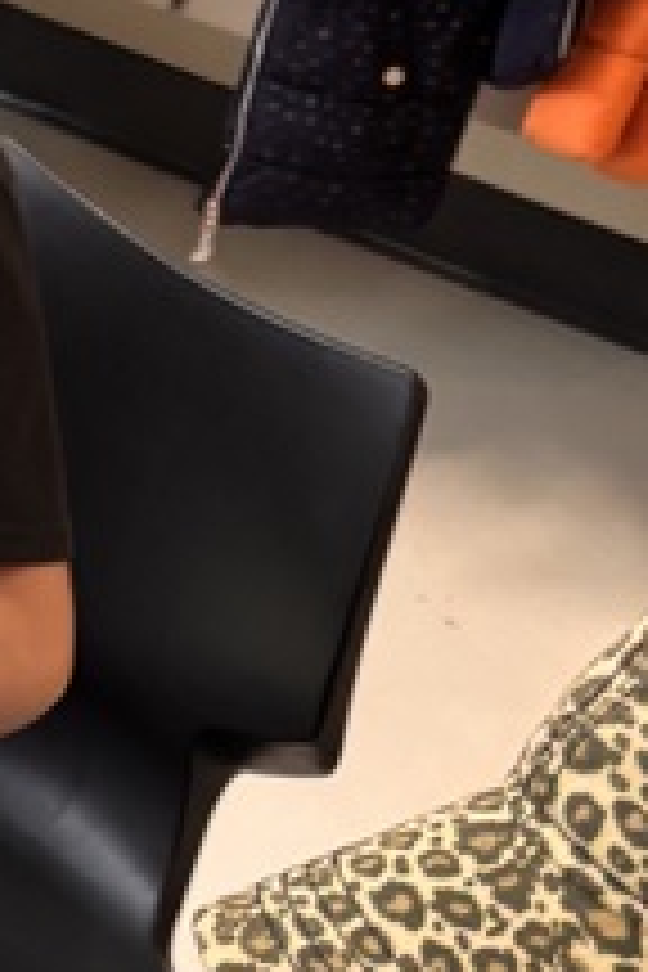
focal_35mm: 128
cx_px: -180
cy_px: 1098
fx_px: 3456
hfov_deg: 10.5
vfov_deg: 15.5
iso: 250
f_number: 1.6
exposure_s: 1/60
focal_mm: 5.96
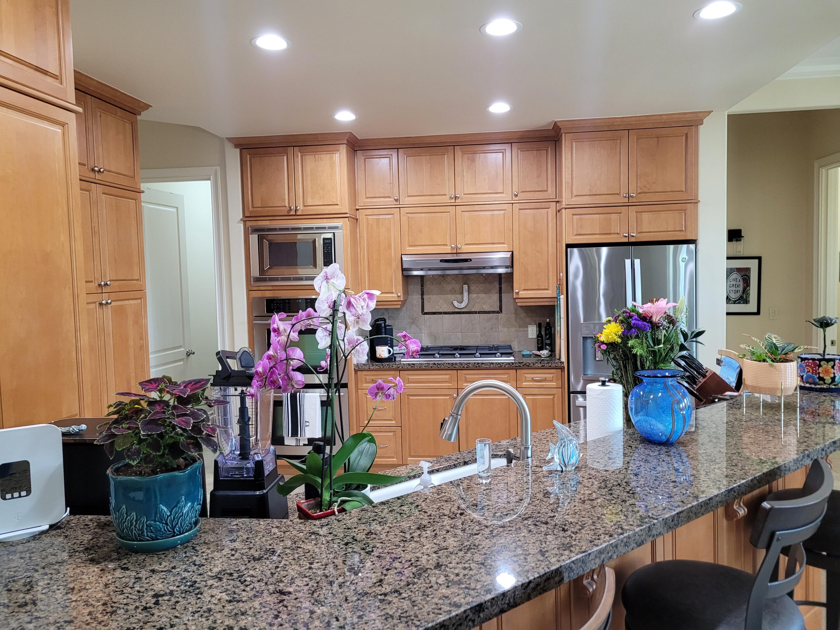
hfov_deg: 67.3
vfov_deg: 53.1
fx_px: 631
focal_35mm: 26
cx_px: 420
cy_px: 315
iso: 320
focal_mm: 5.4
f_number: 1.8
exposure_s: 1/120
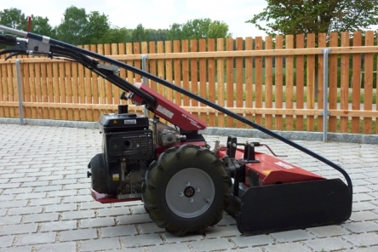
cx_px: 190
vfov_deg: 31.9
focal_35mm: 42
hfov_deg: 46.4
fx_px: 441
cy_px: 132
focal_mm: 6.5
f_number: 4
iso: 80
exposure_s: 1/250
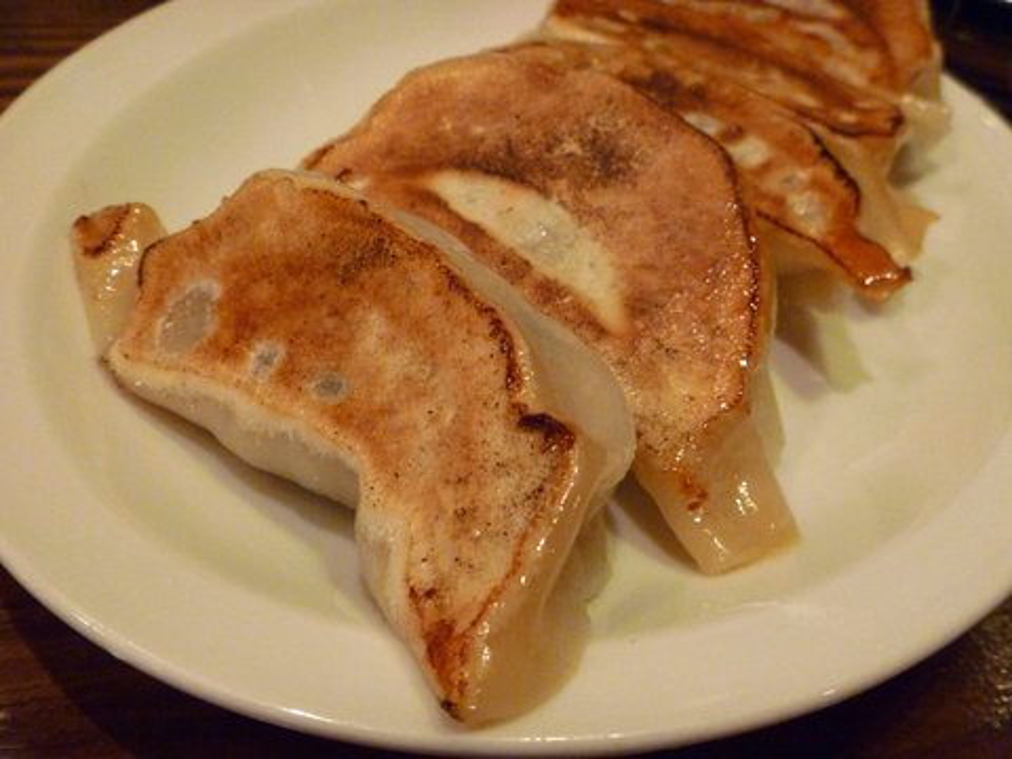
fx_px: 1023
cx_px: 506
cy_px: 380
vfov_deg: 40.7
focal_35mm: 35
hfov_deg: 52.6
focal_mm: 6.3
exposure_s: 1/20
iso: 400
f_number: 3.5
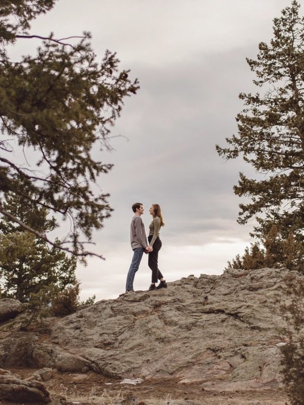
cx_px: 163
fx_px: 585
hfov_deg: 29.1
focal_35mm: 50
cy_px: 116
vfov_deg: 37.5
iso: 200
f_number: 2.2
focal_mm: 35
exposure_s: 1/640
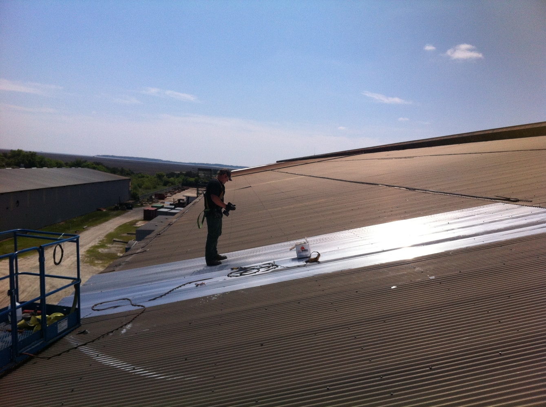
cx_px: 273
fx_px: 551
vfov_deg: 40.6
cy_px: 204
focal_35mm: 35
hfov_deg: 52.7
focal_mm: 3.85
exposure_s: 1/3352
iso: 80
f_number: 2.8
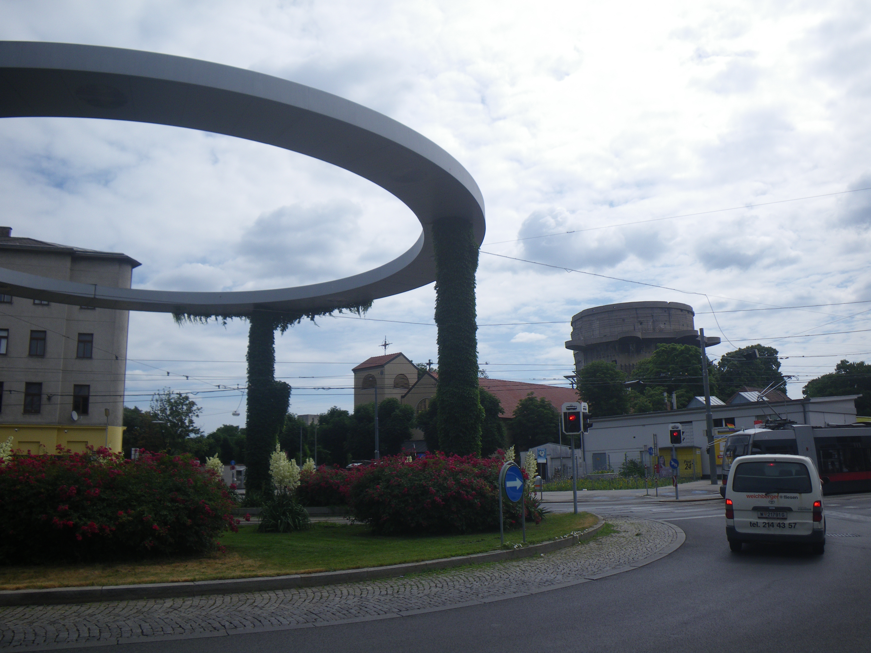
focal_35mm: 28
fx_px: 705
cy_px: 326
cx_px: 436
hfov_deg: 63.4
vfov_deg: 49.7
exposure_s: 1/800
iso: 50
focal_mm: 5
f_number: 4.2
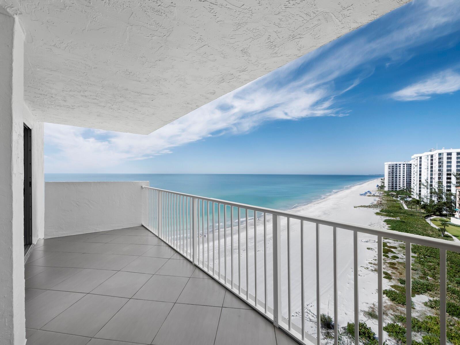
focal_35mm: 14
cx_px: 230
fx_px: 186
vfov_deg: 85.7
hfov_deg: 102.0
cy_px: 172
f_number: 11
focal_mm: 7
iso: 250
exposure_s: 1/125
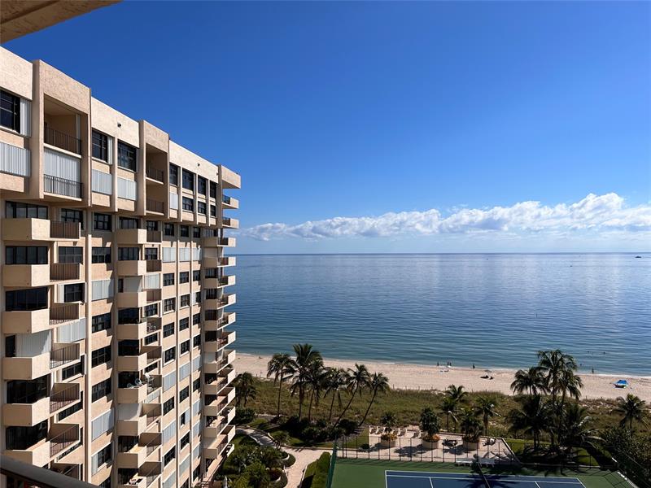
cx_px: 326
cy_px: 244
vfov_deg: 53.1
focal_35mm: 26
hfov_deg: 67.3
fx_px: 489
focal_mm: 5.7
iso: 50
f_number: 1.5
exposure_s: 1/8696
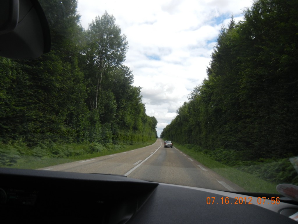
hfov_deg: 60.0
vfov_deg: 46.8
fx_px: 258
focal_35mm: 30
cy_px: 112
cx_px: 149
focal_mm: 5.4
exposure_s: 1/310
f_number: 7
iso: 160
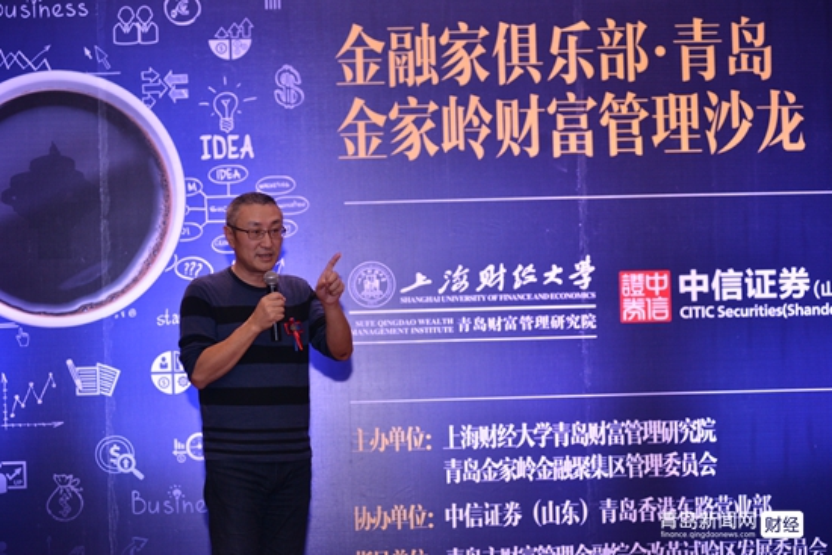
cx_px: 416
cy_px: 278
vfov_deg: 11.4
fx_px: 2774
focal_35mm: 120
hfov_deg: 17.1
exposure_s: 1/160
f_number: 4
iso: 800
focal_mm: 120
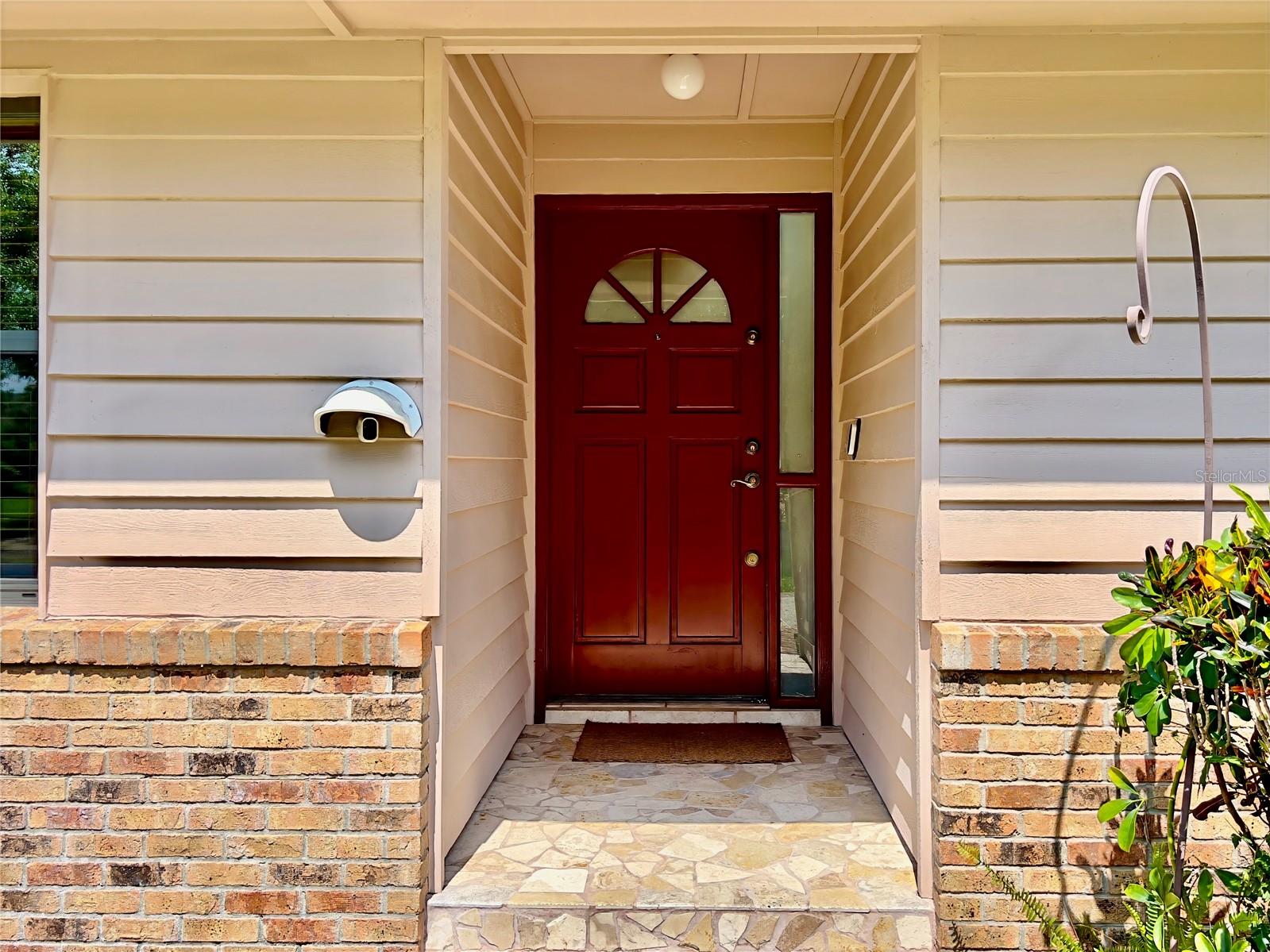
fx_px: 954
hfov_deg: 67.3
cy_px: 476
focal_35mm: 26
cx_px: 635
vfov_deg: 53.1
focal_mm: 5.7
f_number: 1.5
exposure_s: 1/2841
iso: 50
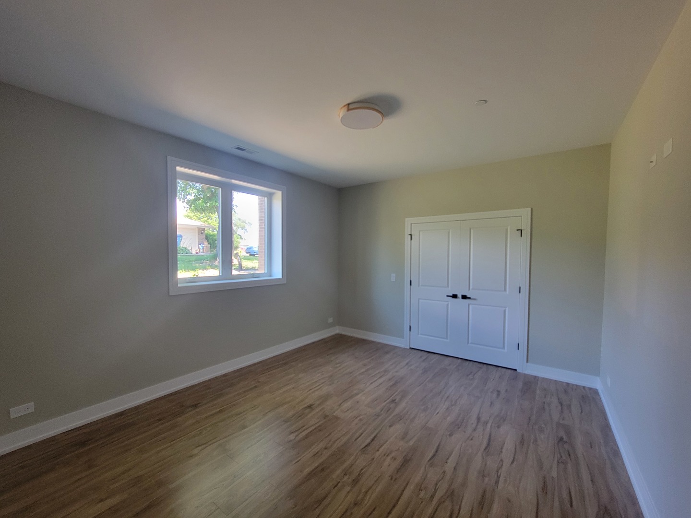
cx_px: 346
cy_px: 259
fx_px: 260
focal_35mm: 13
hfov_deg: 106.2
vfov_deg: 89.9
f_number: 2.2
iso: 320
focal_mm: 2.2
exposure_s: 1/60
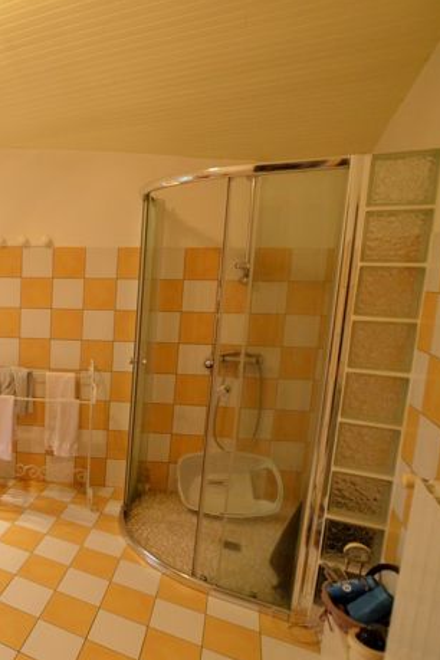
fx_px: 422
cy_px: 329
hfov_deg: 42.8
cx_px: -47
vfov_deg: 76.1
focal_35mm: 23
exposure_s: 1/60
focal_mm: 10
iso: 1100
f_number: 3.5
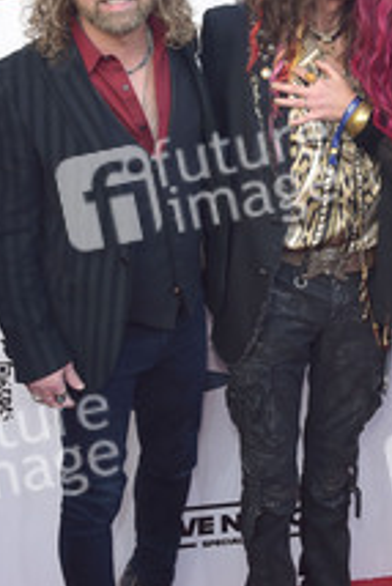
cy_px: 323
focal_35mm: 71
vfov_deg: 28.4
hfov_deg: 19.1
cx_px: 278
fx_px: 1158
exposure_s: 1/250
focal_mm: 38
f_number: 6.3
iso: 400
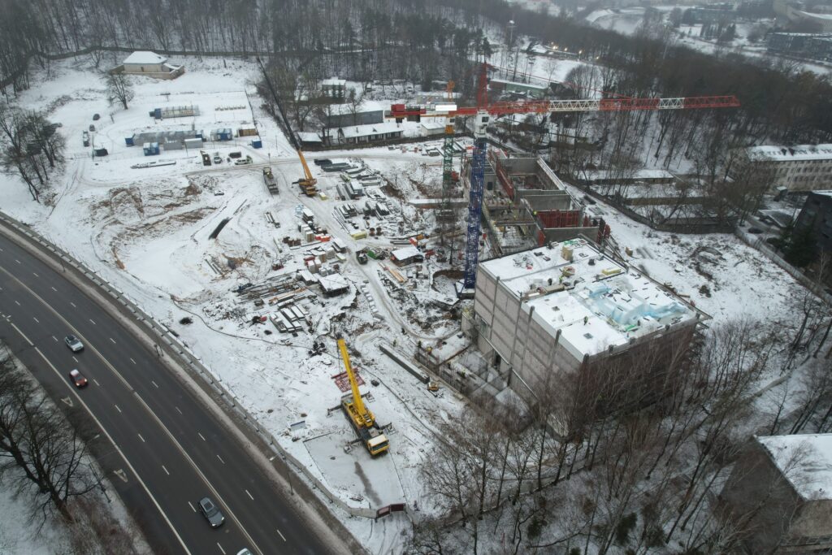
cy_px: 278
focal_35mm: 22
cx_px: 416
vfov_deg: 57.2
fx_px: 508
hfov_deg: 78.6
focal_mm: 8.38
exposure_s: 1/40
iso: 100
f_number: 2.8
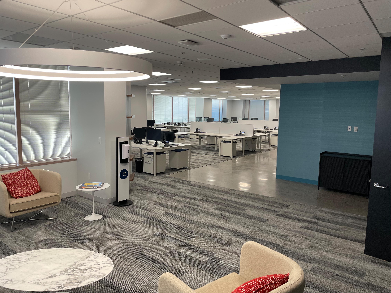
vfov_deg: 53.1
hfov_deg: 67.3
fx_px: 294
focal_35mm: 26
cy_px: 146
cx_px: 196
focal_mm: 4.2
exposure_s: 1/115
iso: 100
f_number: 1.6
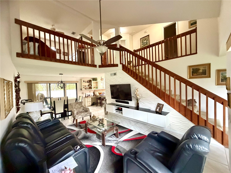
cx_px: 116
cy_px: 86
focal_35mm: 14
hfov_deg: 102.1
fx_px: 93
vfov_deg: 85.7
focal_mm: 2.22
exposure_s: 1/60
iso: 800
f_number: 2.2
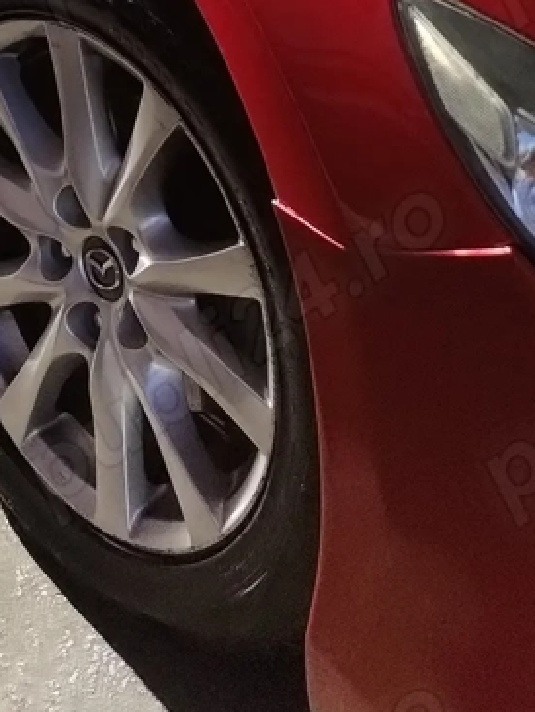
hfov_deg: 13.8
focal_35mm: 106
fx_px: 2183
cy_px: -542
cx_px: 6
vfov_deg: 15.9
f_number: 1.8
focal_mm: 4.75
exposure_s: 1/982
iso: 100
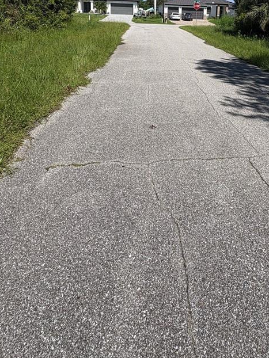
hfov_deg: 50.4
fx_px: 280
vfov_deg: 58.5
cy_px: 55
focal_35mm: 27
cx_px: 180
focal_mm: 2.22
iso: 50
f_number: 2.2
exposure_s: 1/2985
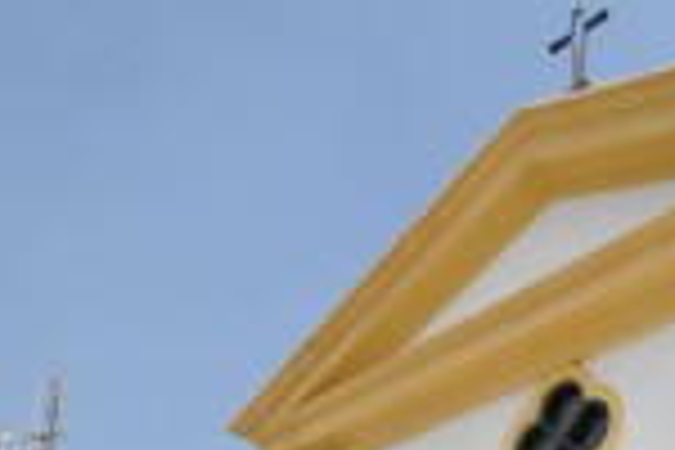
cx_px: 572
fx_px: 900
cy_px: 610
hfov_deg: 39.0
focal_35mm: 48
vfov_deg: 24.1
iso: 200
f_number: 4.5
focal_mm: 10
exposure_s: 1/1600
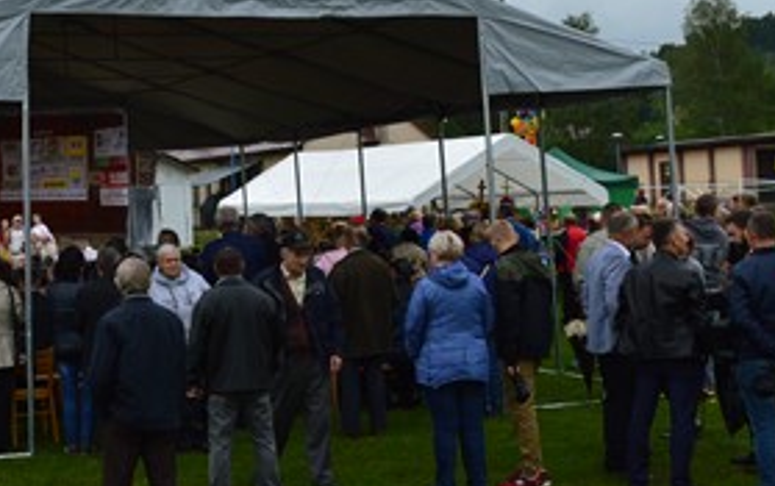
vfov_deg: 20.6
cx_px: 97
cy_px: 158
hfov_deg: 31.1
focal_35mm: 63
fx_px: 1332
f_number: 9
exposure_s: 1/80
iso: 400
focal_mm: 18
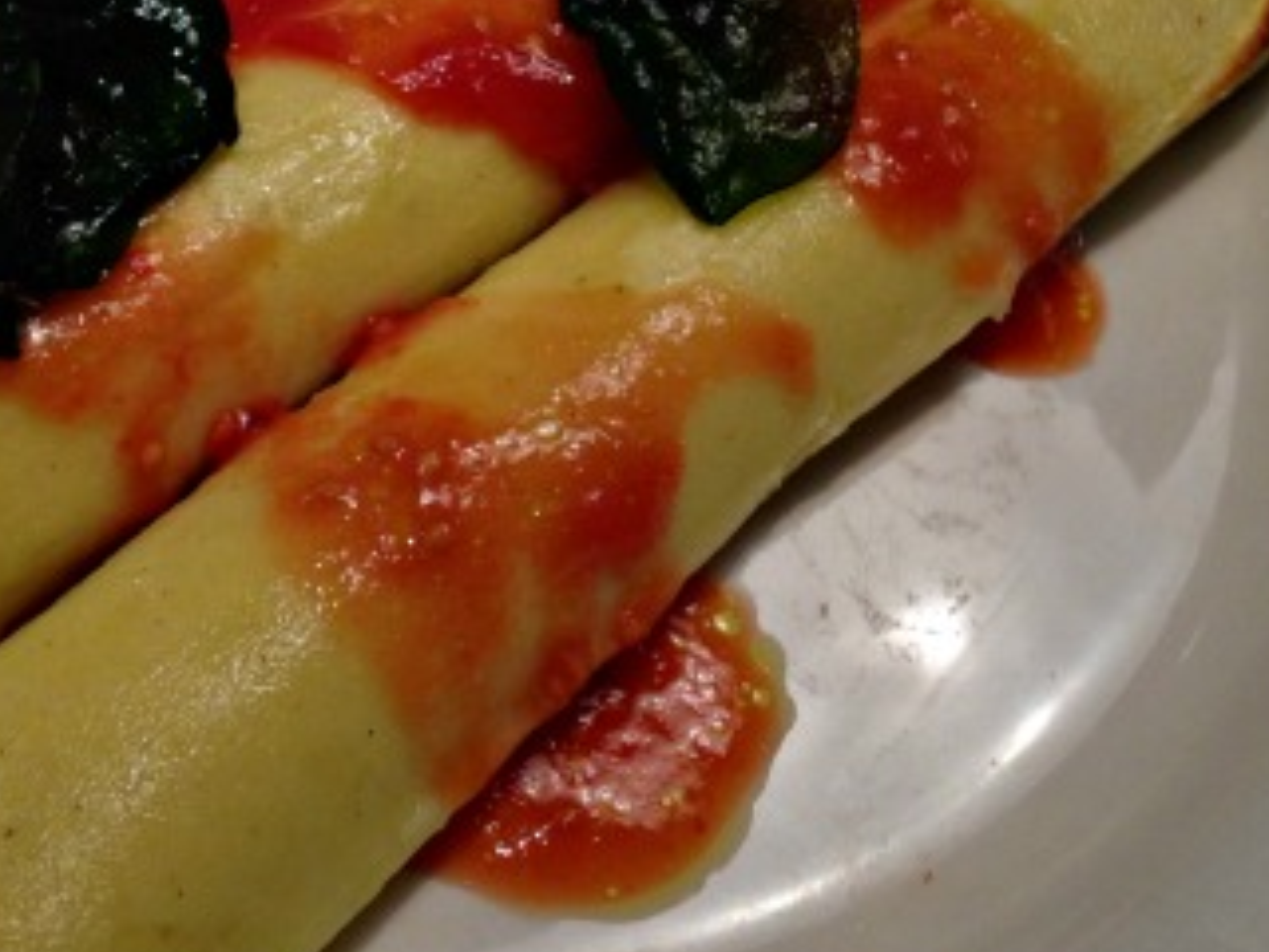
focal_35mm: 70
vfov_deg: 20.8
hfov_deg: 27.7
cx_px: 496
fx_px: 2566
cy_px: 186
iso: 64
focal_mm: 4.28
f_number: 2.4
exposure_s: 1/40
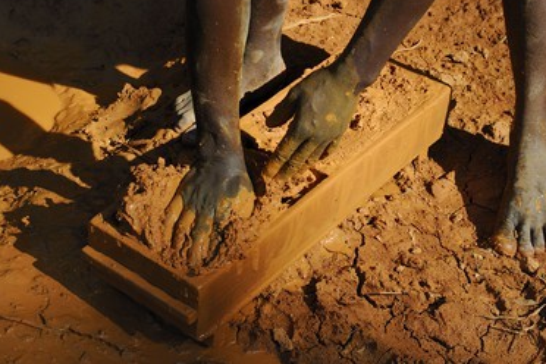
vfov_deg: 19.4
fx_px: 1062
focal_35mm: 70
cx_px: 295
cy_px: 160
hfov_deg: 28.8
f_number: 11
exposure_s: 1/250
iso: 400
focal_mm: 62
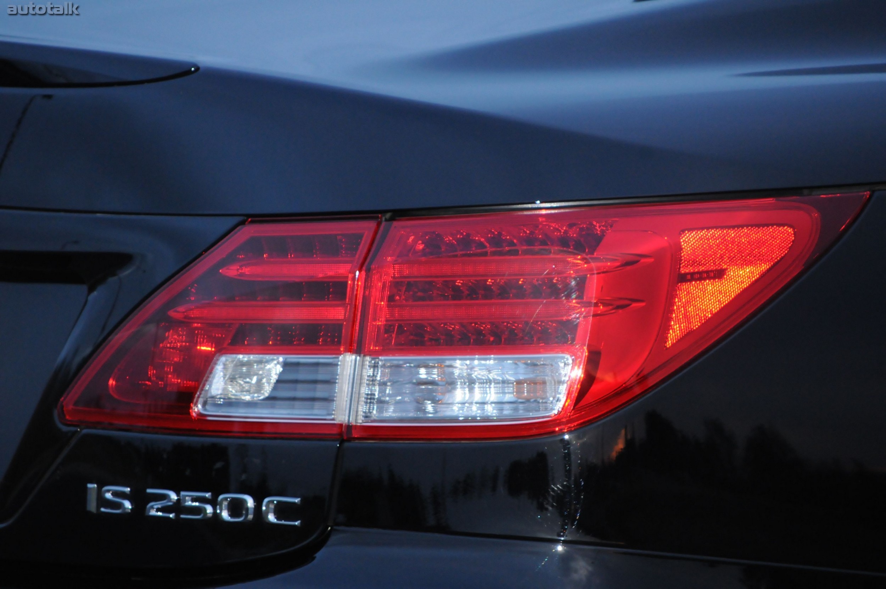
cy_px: 294
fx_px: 7375
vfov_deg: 4.6
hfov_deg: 6.9
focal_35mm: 300
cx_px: 443
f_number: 8
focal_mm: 200
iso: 1600
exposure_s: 1/60
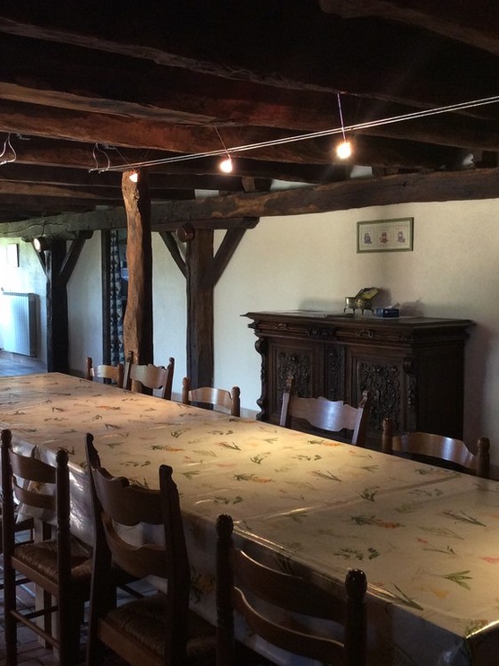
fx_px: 827
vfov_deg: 43.9
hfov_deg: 33.5
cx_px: 202
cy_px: 332
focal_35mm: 43
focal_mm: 3.3
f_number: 2.4
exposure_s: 1/24
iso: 100
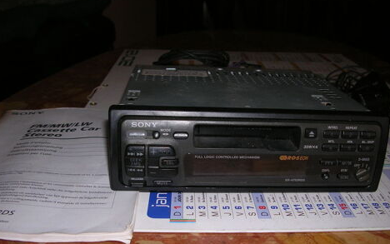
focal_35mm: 38
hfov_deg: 51.5
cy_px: 137
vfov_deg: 33.6
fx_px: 404
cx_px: 195
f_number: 2.8
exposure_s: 1/60.1
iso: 50
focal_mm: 5.8
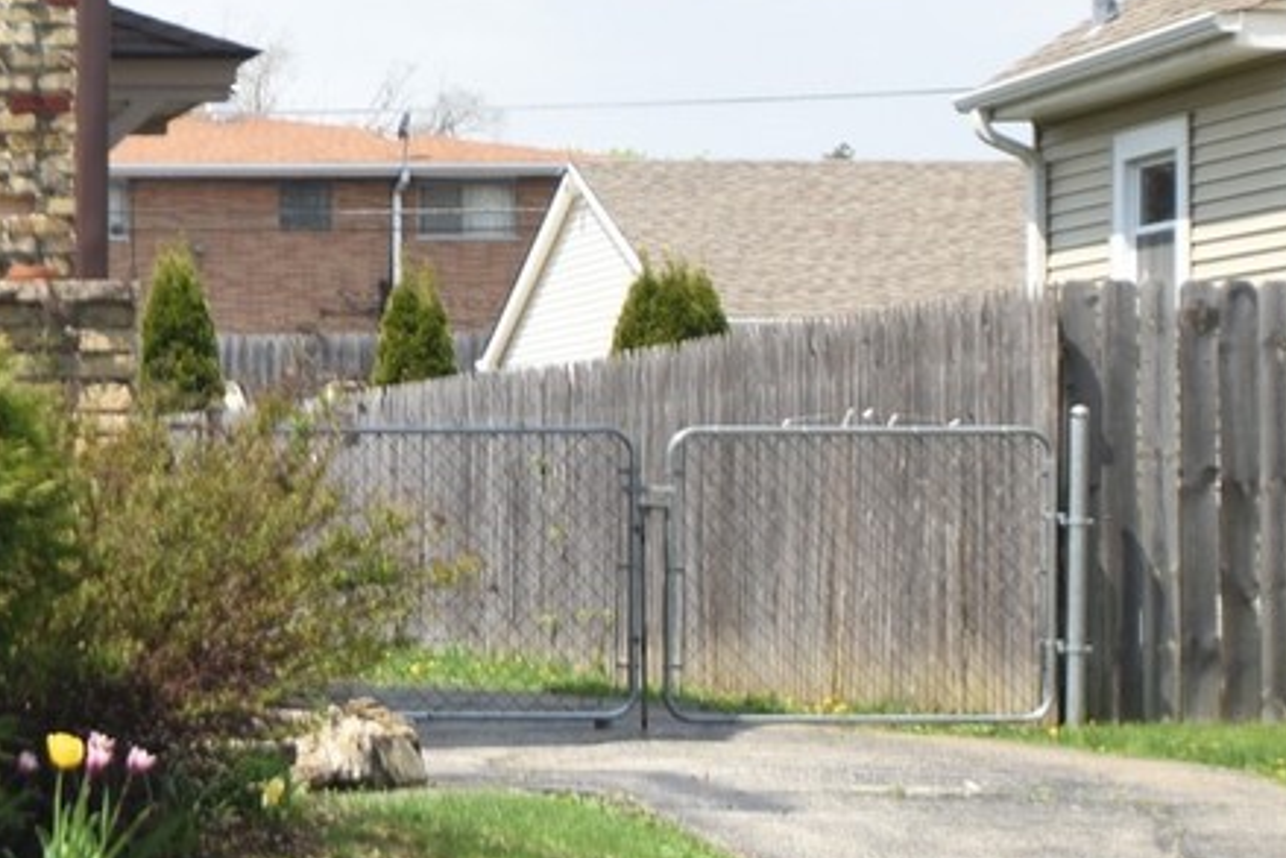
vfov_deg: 11.3
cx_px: -1038
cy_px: -237
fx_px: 4216
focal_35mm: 118
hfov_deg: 15.0
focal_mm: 32
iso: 200
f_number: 8
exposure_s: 1/320
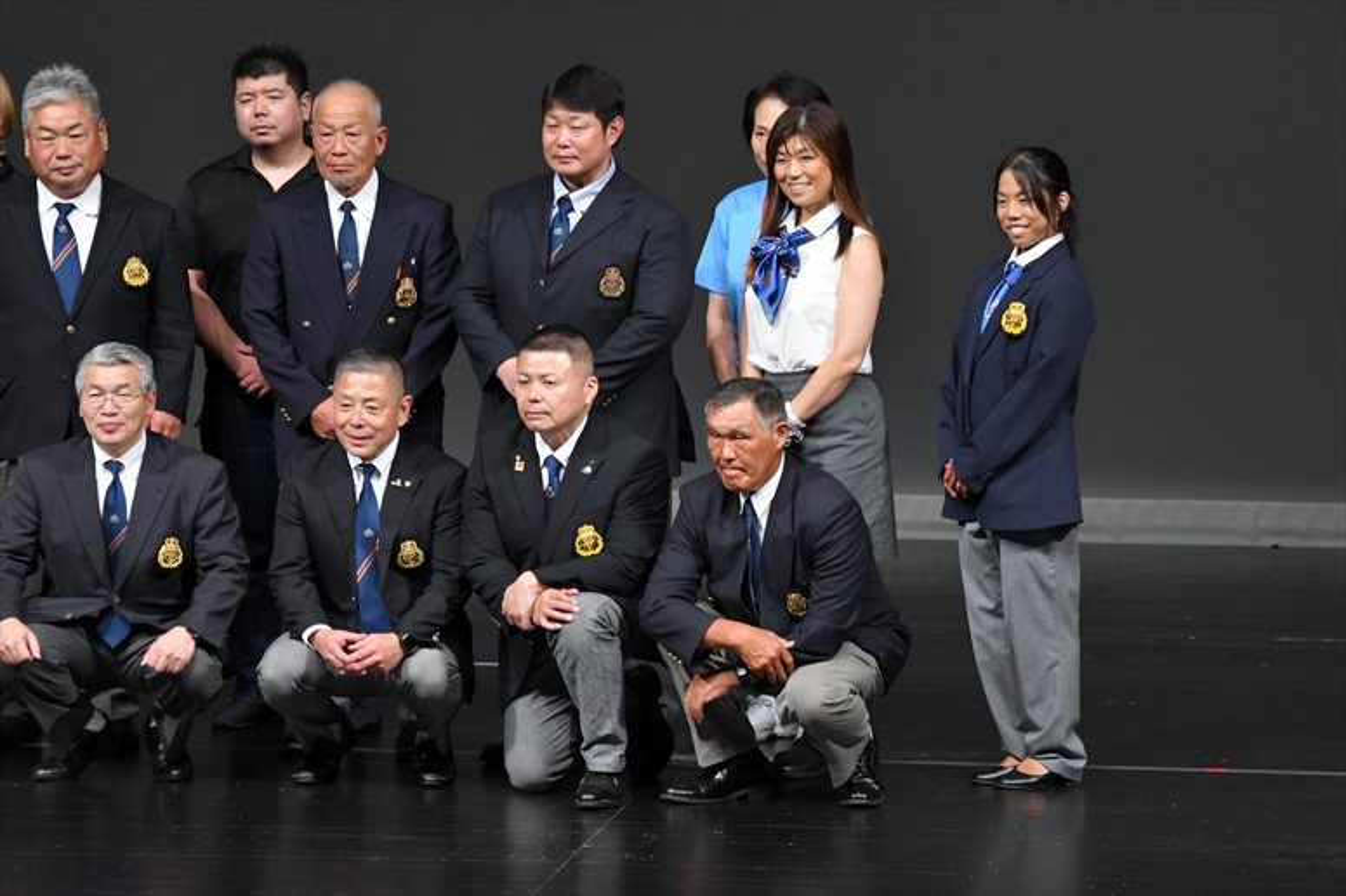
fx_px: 10090
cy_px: 448
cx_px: 673
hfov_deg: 7.6
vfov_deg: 5.1
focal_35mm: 270
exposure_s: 1/400
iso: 3200
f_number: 5.6
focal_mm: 180
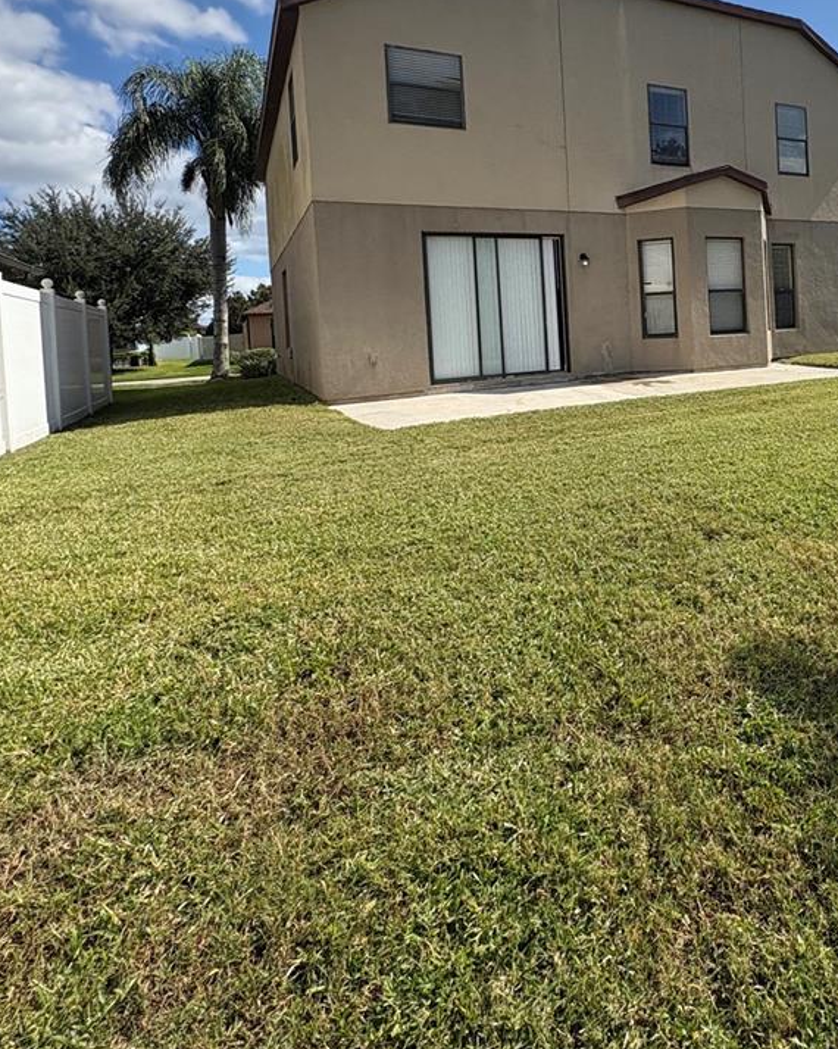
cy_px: 335
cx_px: 651
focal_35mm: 23
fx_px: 713
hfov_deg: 57.1
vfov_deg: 70.2
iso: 50
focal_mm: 2.22
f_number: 2.2
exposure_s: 1/1748
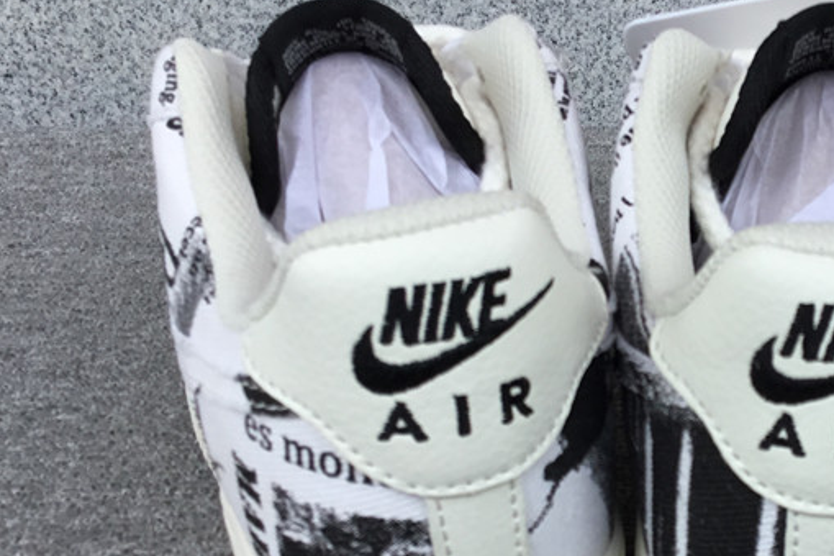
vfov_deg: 23.6
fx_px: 1320
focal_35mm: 57
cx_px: 698
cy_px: 403
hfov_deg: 33.8
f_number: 2.4
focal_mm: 3.3
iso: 25
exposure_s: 1/491
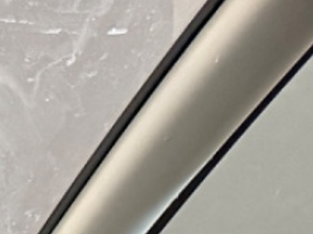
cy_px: 837
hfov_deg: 8.4
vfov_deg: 7.1
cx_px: -801
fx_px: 1554
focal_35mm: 172
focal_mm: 6.76
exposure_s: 1/33
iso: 1000
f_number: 1.78
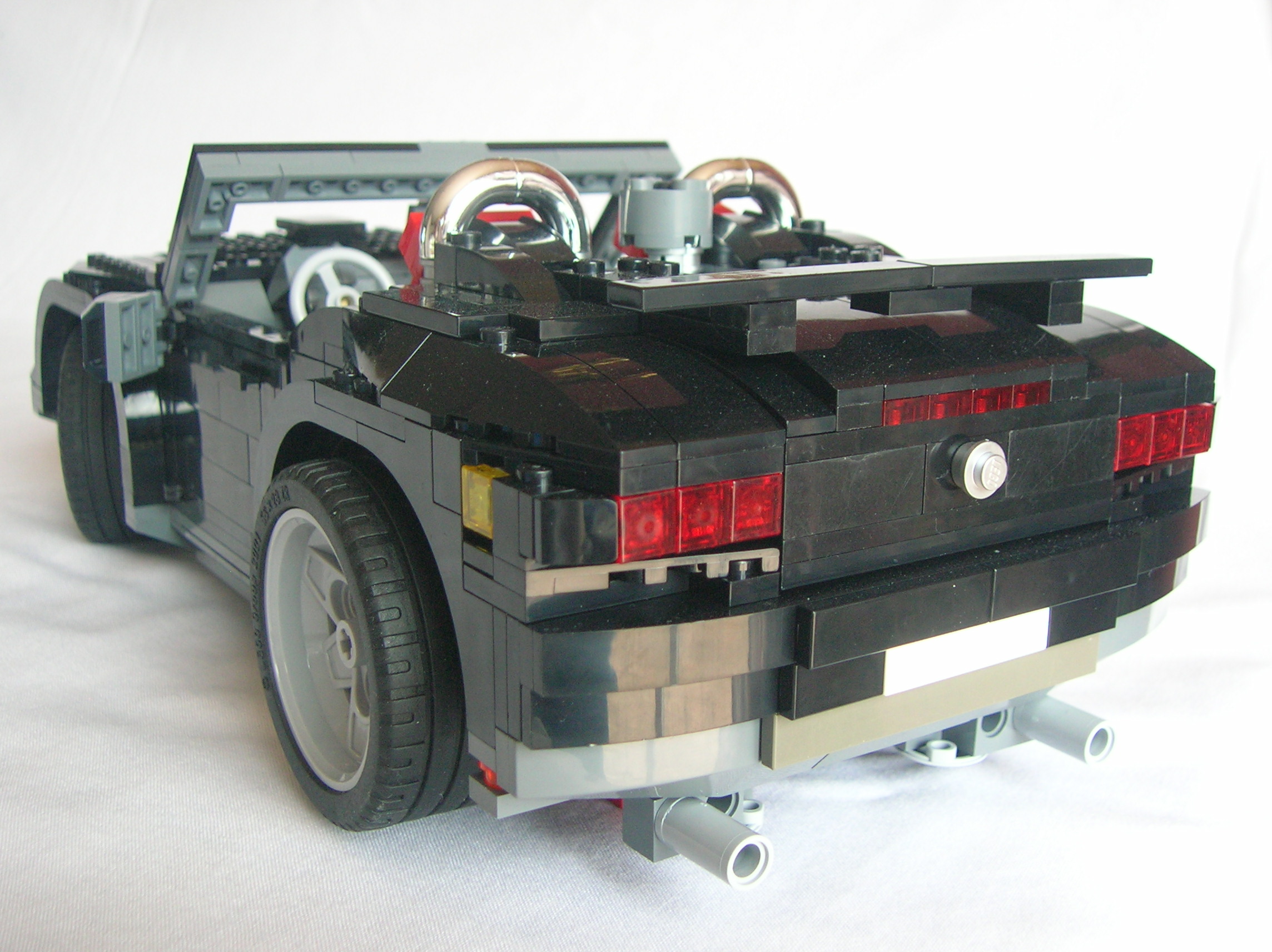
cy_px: 476
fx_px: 1395
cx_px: 636
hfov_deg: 49.0
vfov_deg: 37.7
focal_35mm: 38
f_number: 3
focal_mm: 6.4
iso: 113
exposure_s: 1/3.6
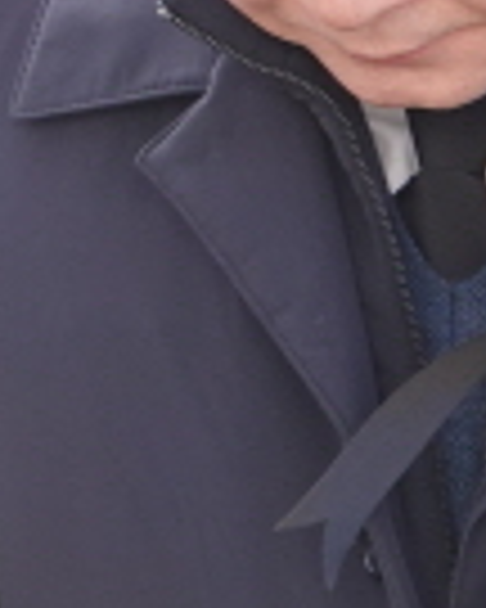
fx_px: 22061
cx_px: -1316
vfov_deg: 1.6
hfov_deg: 1.3
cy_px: 38
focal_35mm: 1227
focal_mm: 64.84
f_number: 4
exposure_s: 1/200
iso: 320
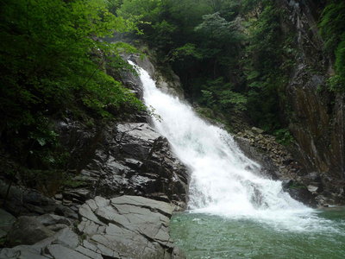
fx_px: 249
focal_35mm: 25
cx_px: 172
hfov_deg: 69.4
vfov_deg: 54.9
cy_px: 130
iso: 100
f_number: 2.8
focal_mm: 4.4
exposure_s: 1/160
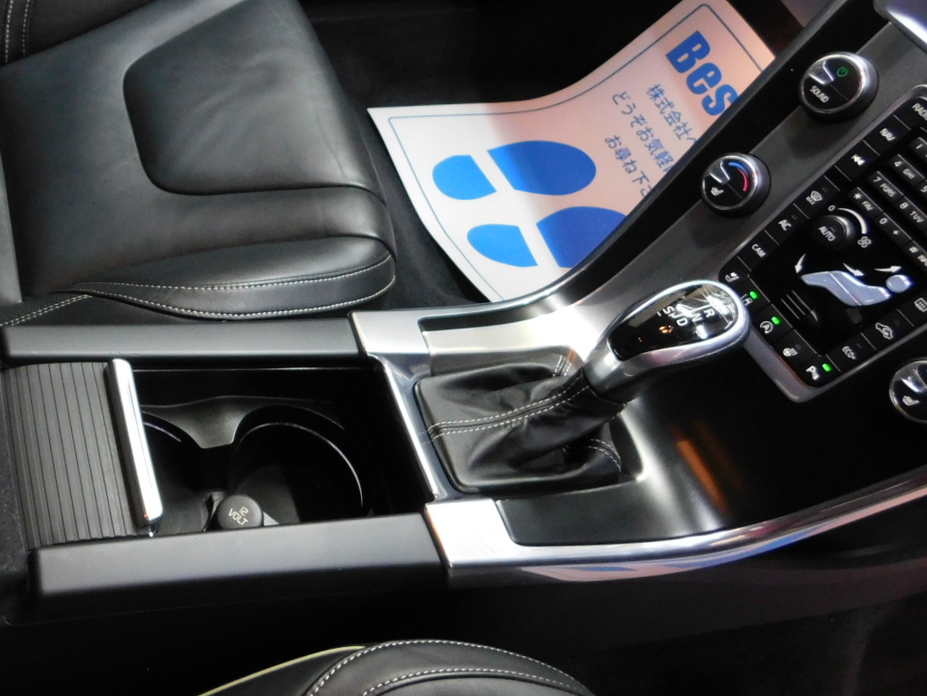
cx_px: 233
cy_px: 305
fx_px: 964
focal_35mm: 36
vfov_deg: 39.6
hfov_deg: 49.3
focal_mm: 4
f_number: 3
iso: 400
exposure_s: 1/10
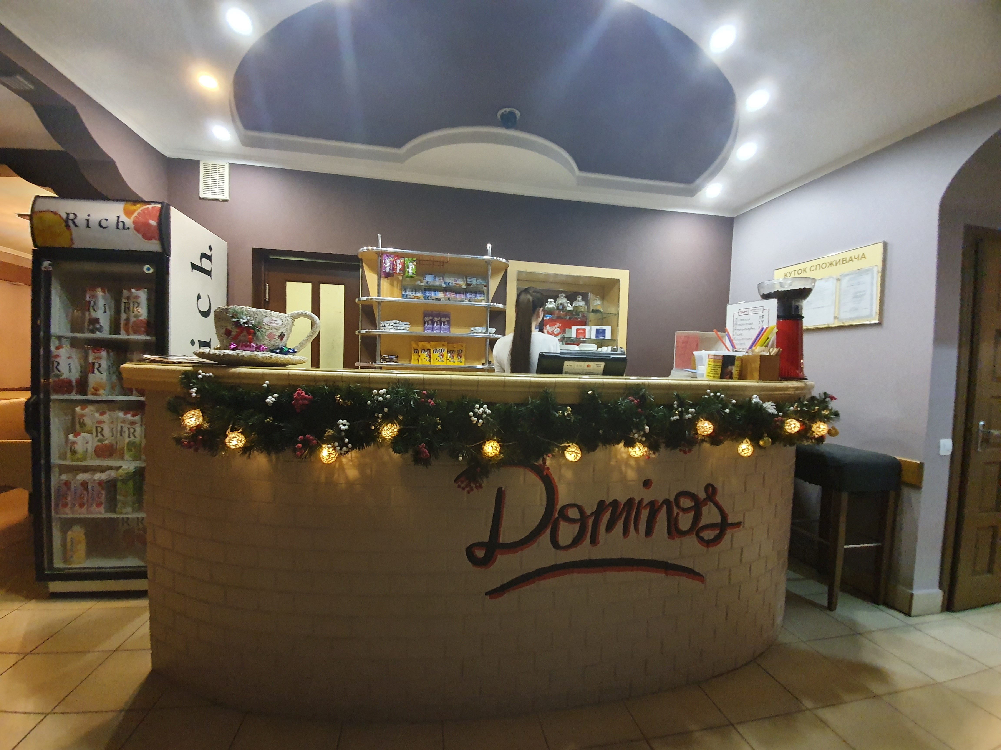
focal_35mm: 13
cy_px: 375
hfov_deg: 106.2
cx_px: 500
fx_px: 376
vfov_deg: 89.9
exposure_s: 1/25
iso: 640
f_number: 2.2
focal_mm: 1.8
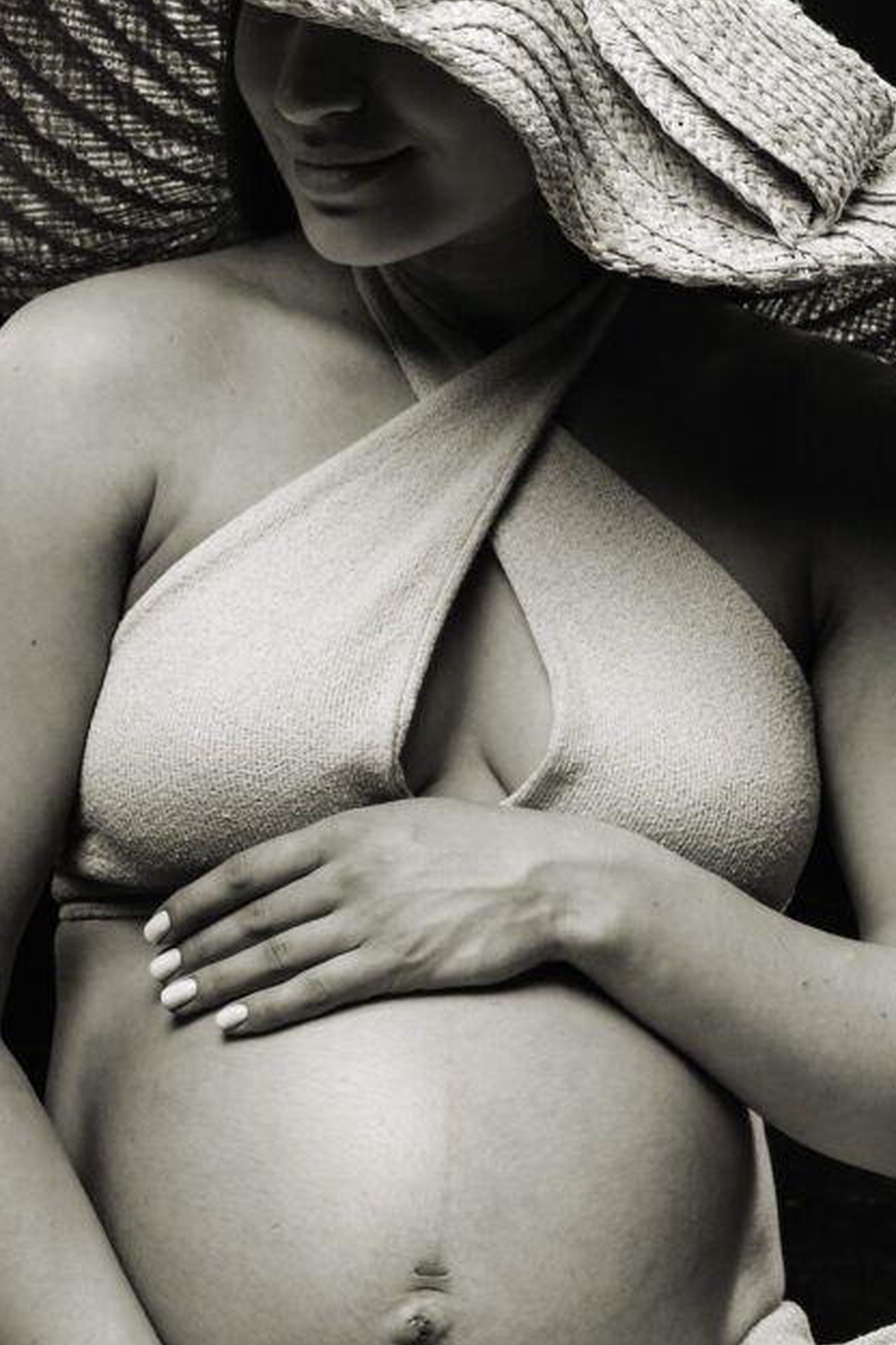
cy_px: 692
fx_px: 5786
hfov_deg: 8.9
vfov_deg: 13.2
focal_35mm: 155
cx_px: 358
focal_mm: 56
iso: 200
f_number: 7.1
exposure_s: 1/200
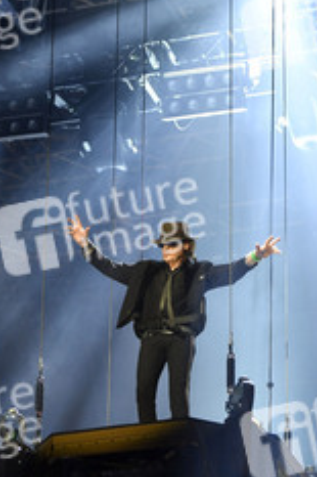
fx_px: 1587
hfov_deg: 11.4
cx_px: 160
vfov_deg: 17.0
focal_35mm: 120
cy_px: 330
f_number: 3.5
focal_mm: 70
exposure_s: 1/400
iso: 1250
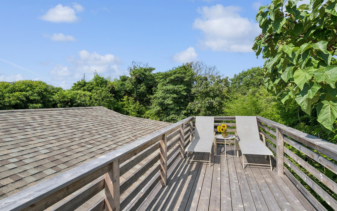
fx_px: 165
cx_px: 171
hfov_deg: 91.1
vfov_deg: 65.0
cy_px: 109
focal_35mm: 18
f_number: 14
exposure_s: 1/500
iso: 640
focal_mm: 17
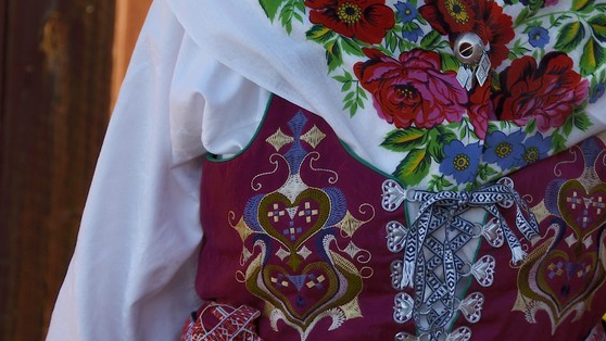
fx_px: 2025
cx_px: 823
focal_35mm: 126
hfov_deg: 16.0
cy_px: -210
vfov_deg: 9.3
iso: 200
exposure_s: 1/250
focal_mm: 42
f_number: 4.5
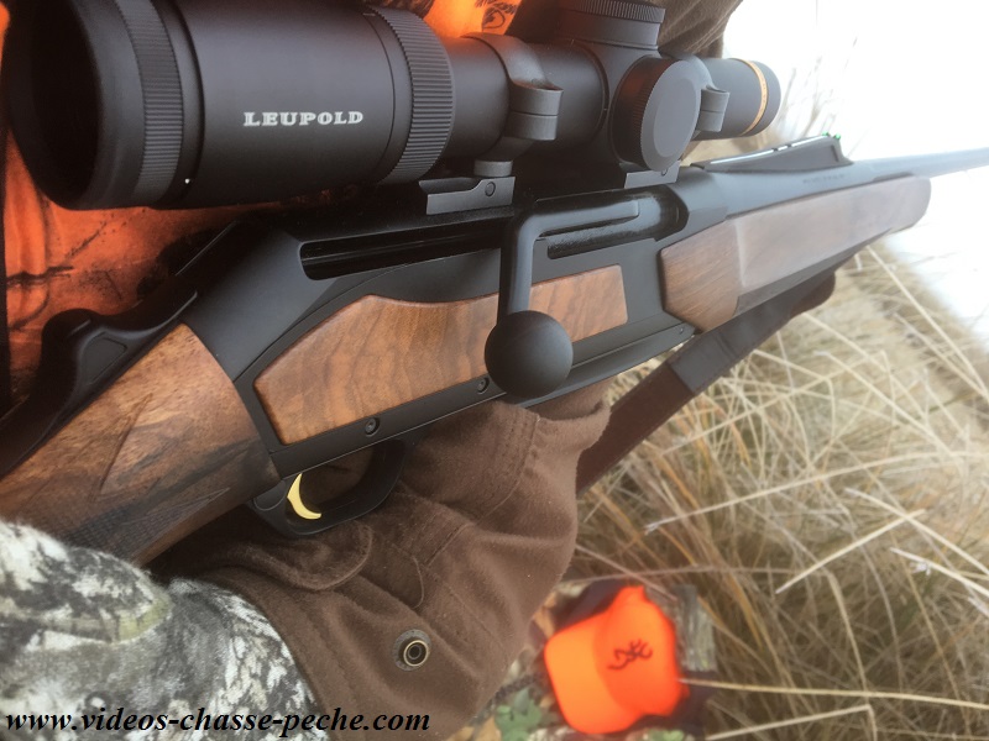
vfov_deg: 48.2
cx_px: 494
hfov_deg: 61.7
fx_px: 829
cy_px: 370
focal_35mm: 29
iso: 32
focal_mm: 4.15
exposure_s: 1/50
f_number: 2.2
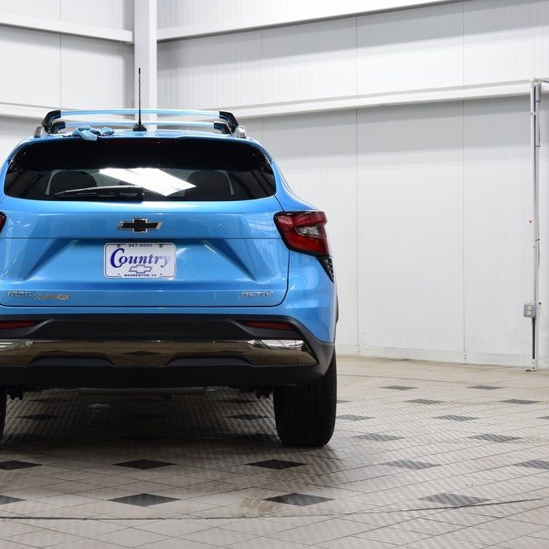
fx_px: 1453
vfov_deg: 21.4
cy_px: 273
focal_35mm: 81
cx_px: 143
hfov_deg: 21.2
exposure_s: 1/15
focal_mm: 42
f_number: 6.3
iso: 450
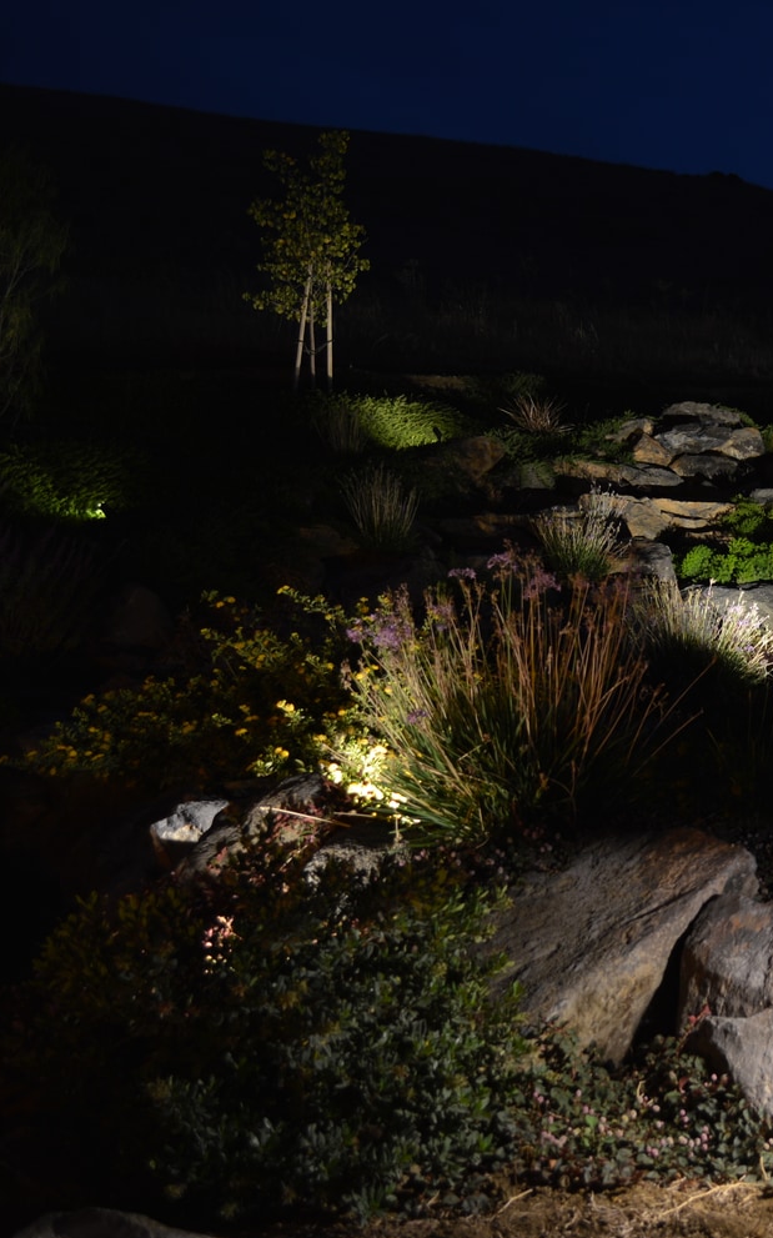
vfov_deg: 39.6
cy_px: 622
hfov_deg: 24.1
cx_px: 799
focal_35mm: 51
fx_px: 1720
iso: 100
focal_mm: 22
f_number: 3.8
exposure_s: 1.6
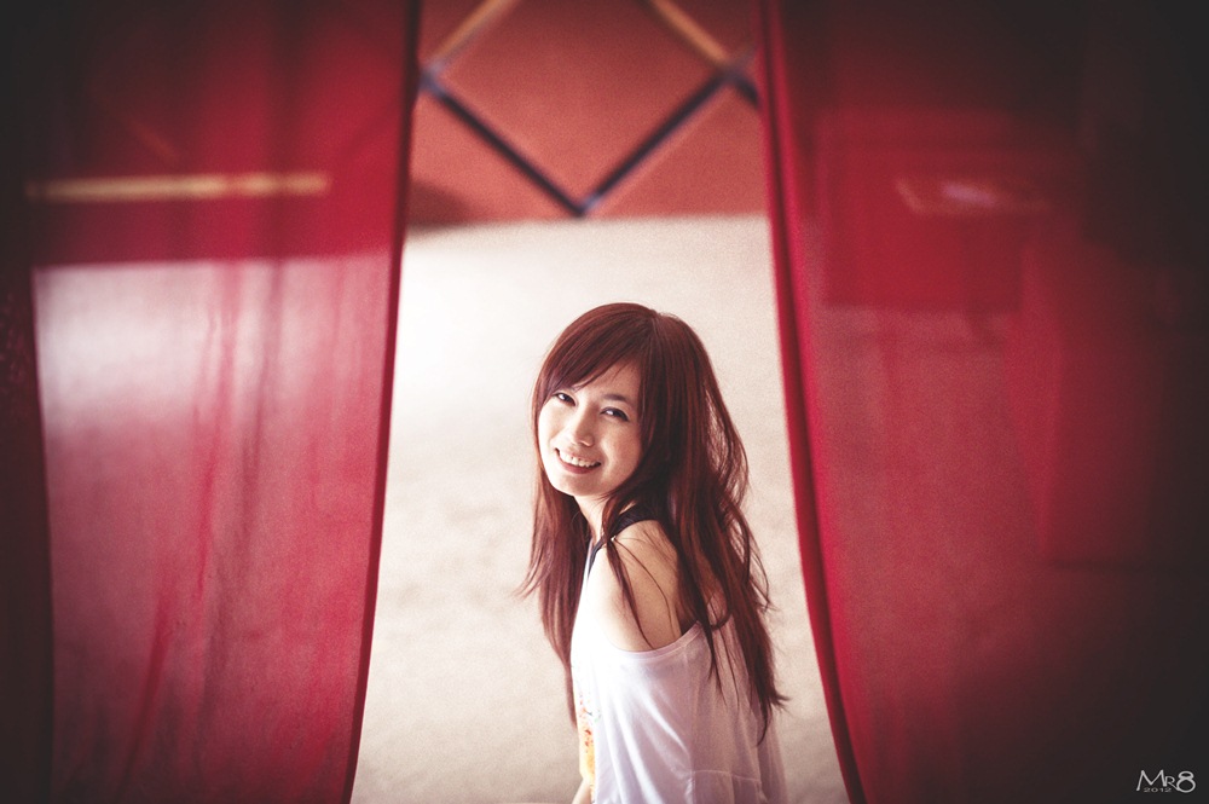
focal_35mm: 50
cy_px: 402
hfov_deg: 39.6
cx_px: 604
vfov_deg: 26.9
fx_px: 1678
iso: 1600
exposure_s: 1/80
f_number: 1.8
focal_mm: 50
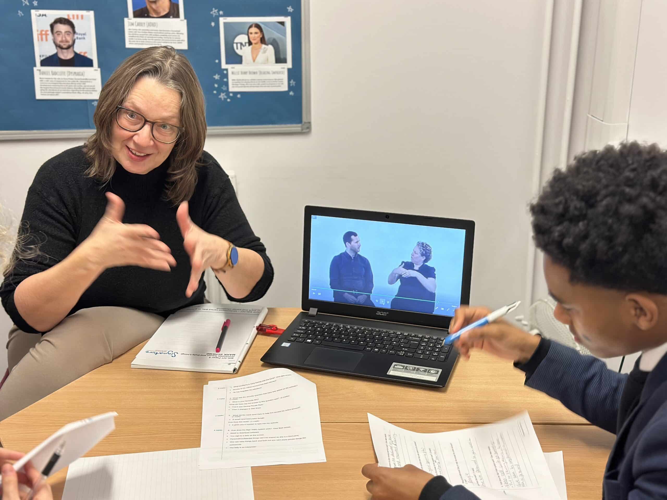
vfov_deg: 30.3
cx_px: 334
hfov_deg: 39.7
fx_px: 925
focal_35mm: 48
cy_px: 250
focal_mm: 6.86
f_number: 1.78
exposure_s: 1/50
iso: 200
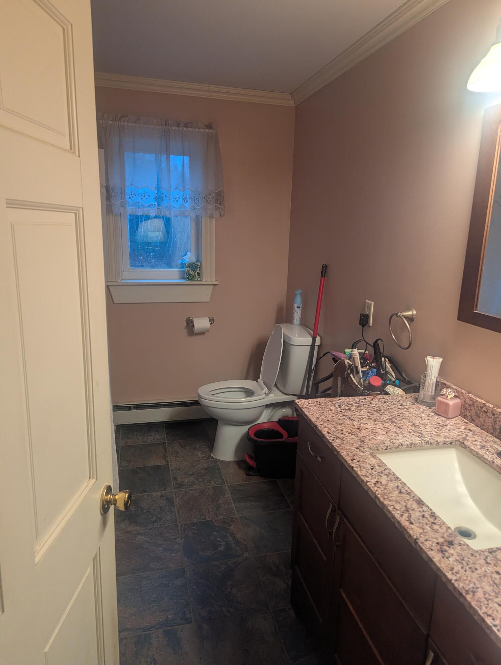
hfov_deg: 56.9
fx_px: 462
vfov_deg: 71.5
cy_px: 332
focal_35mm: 24
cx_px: 250
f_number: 1.85
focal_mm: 6.81
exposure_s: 1/120
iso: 152
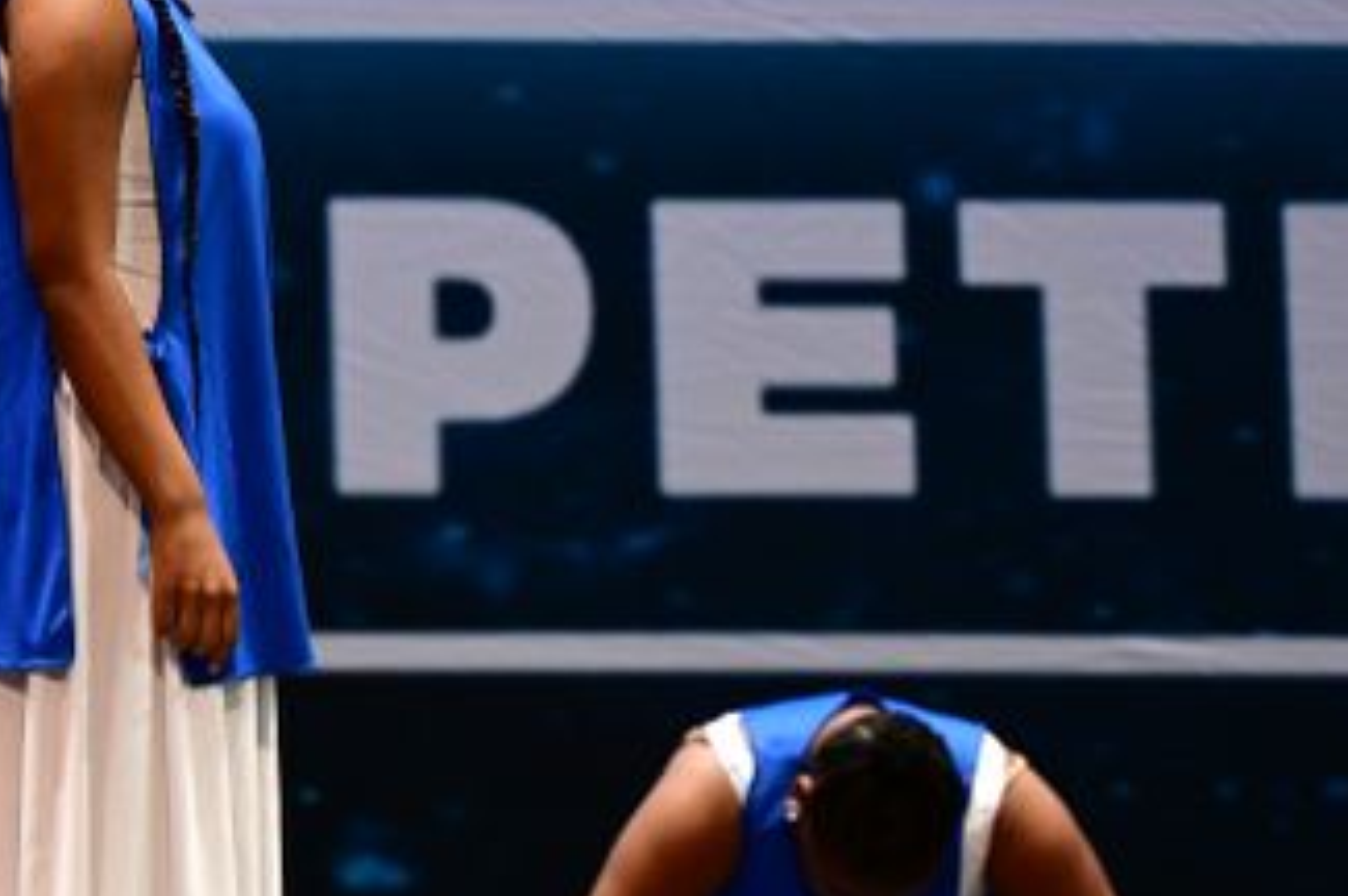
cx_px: 133
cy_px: 268
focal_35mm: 325
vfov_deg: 4.2
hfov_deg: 6.3
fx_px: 12157
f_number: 2.8
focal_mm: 103
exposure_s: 1/640
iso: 4000
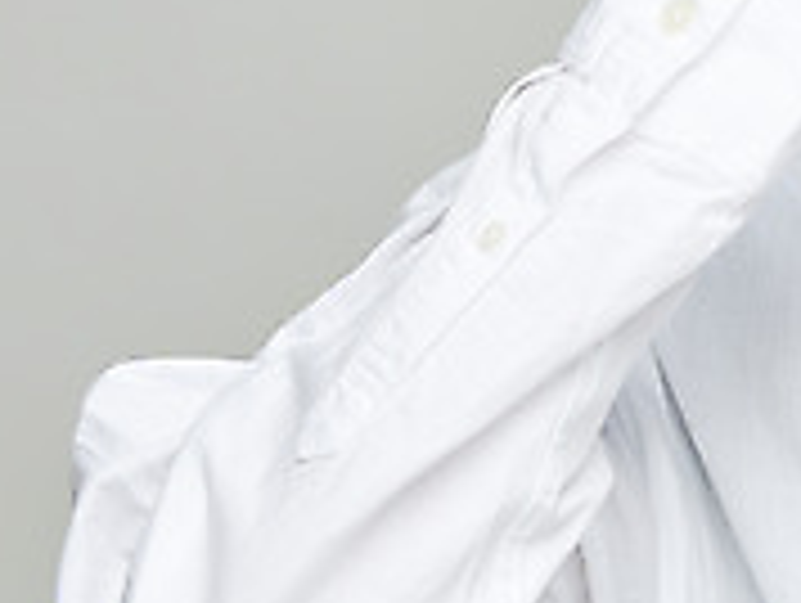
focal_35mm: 582
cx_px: 1015
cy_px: -194
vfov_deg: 2.6
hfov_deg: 3.4
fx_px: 13485
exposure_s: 1/125
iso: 64
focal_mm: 180
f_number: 8
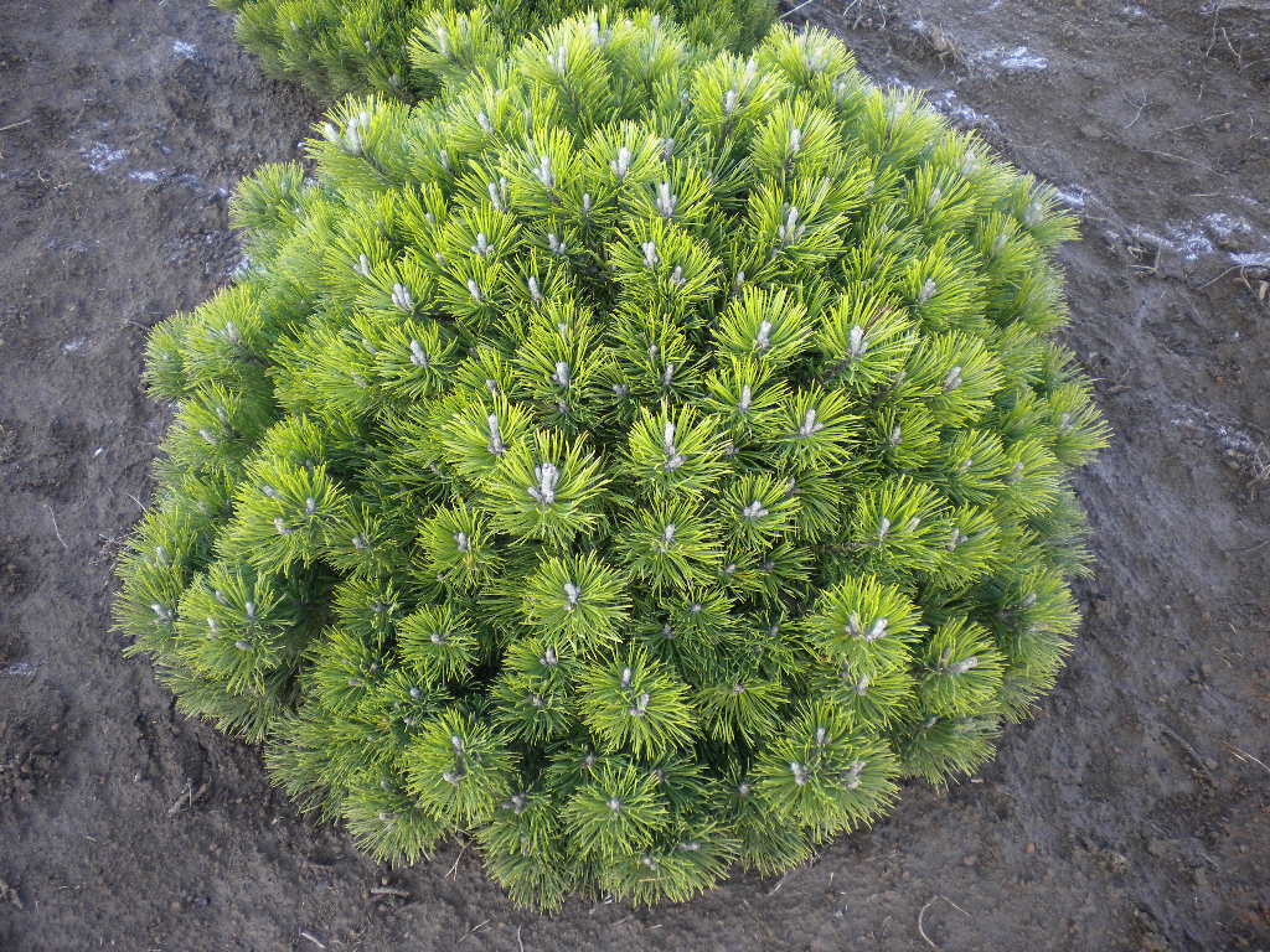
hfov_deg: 52.6
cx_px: 635
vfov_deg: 40.7
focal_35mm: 35
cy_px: 476
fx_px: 1284
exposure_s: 1/60
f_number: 3.1
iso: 178
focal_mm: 6.3
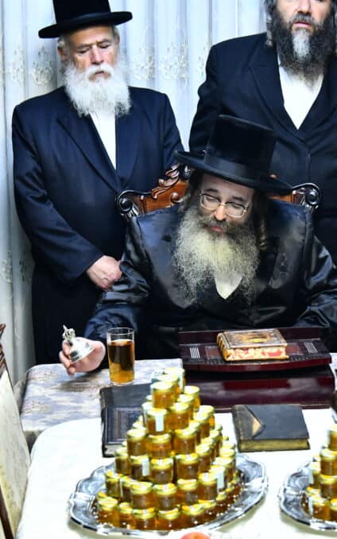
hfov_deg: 10.9
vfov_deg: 17.4
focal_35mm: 120
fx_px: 1763
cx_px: 223
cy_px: 269
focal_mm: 78
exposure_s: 1/125
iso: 5000
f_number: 5.6
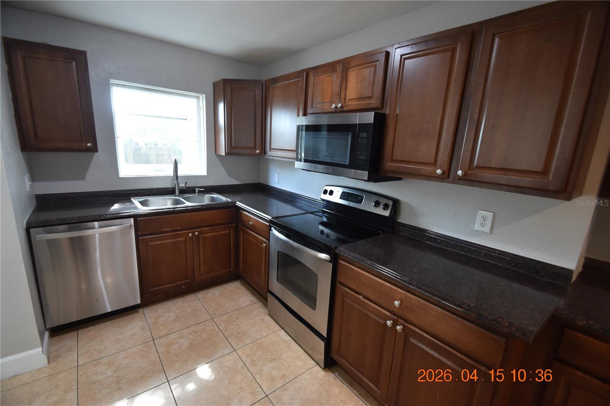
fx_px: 254
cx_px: 305
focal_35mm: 15
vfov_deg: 77.3
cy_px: 203
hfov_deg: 100.4
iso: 800
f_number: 3.5
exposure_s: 1/45
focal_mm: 10
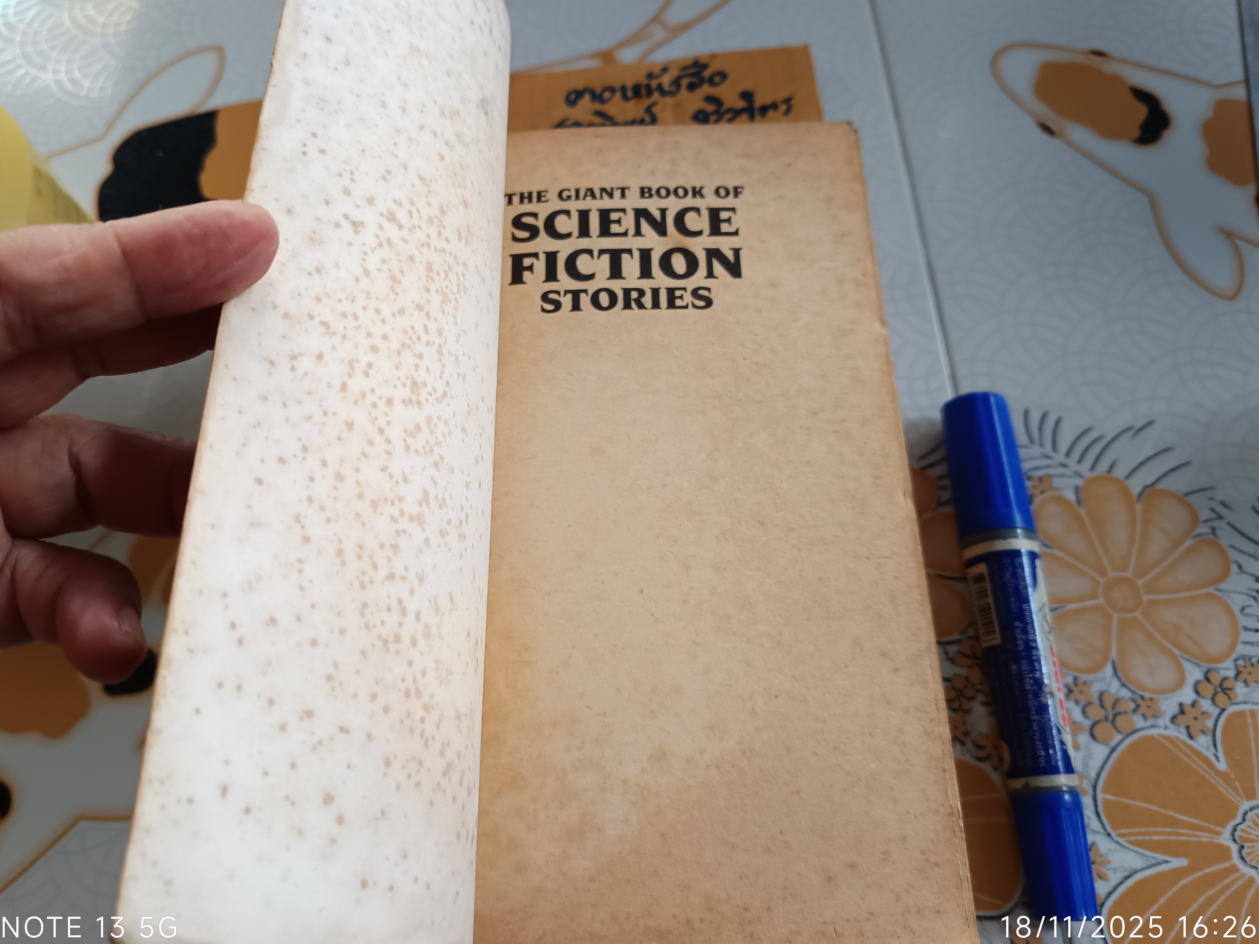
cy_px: 434
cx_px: 571
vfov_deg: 49.7
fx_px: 1018
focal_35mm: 28
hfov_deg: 63.3
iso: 883
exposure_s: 1/33.3
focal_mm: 5.31
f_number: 1.7
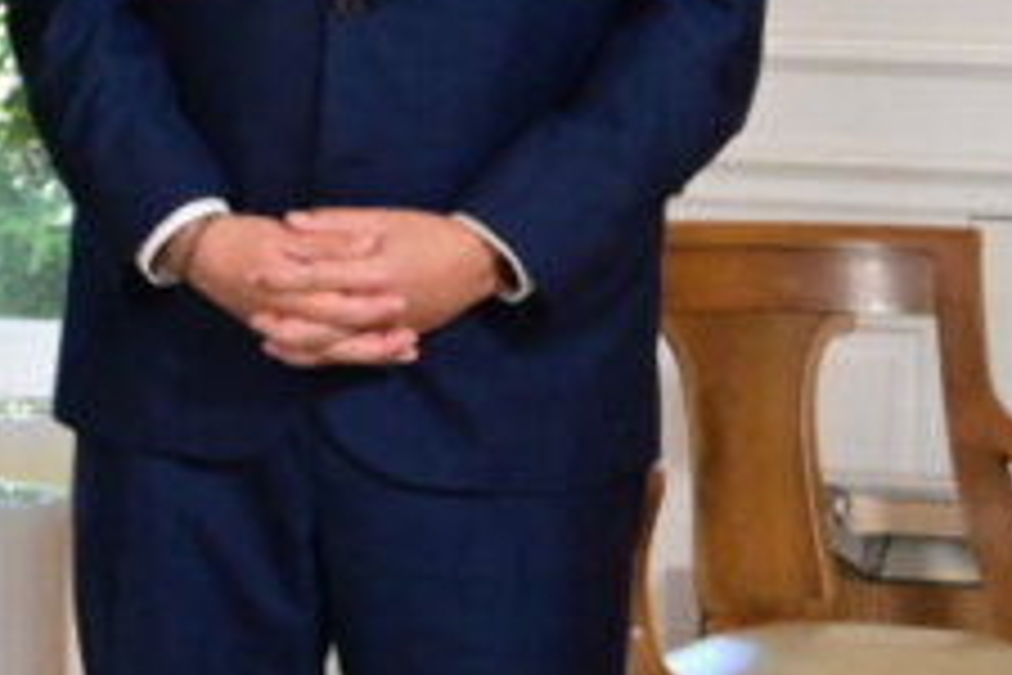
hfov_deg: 7.5
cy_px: -68
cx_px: -1448
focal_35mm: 256
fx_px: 7196
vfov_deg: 5.4
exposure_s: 1/640
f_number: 6.3
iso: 8000
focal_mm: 48
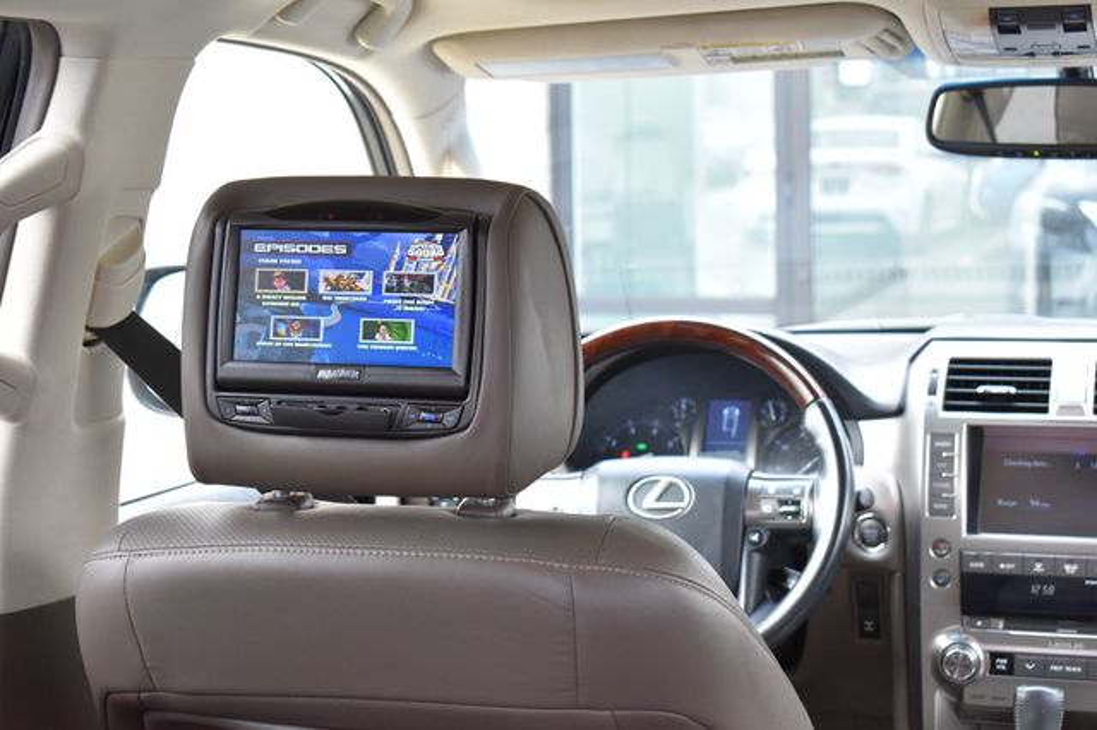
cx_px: 548
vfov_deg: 18.9
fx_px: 2193
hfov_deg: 28.1
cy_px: 365
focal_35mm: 72
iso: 1400
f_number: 5.3
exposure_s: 1/125
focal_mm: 48
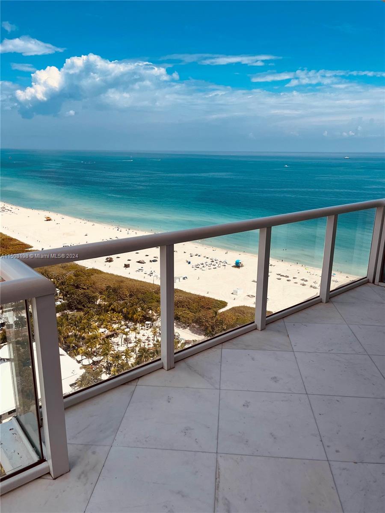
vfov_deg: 67.3
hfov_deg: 53.1
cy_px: 256
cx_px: 192
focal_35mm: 26
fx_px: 386
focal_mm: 5.1
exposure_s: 1/6897
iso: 50
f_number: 1.6
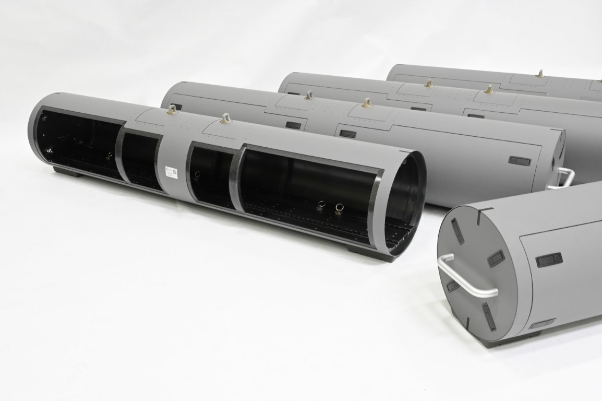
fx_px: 577
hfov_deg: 55.1
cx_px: 301
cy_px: 200
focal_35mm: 34
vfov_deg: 38.3
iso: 2500
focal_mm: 34.5
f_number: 20
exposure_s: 1/15
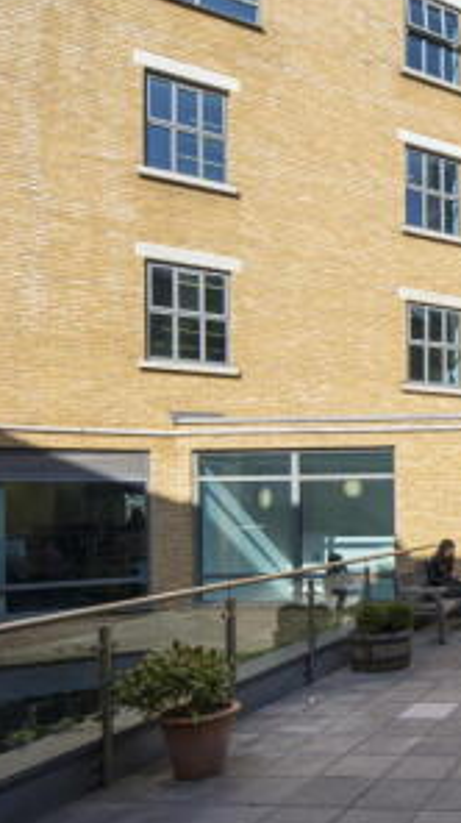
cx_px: 630
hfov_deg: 28.5
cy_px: 396
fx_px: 697
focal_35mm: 32
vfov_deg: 61.0
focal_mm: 19
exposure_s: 1/250
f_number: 10
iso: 320
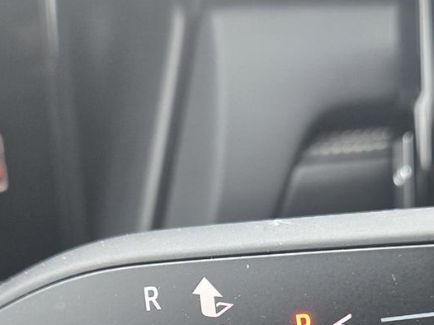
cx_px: 215
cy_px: 361
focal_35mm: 56
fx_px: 702
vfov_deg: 24.3
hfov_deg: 34.4
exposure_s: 1/120
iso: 160
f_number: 1.8
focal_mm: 5.4
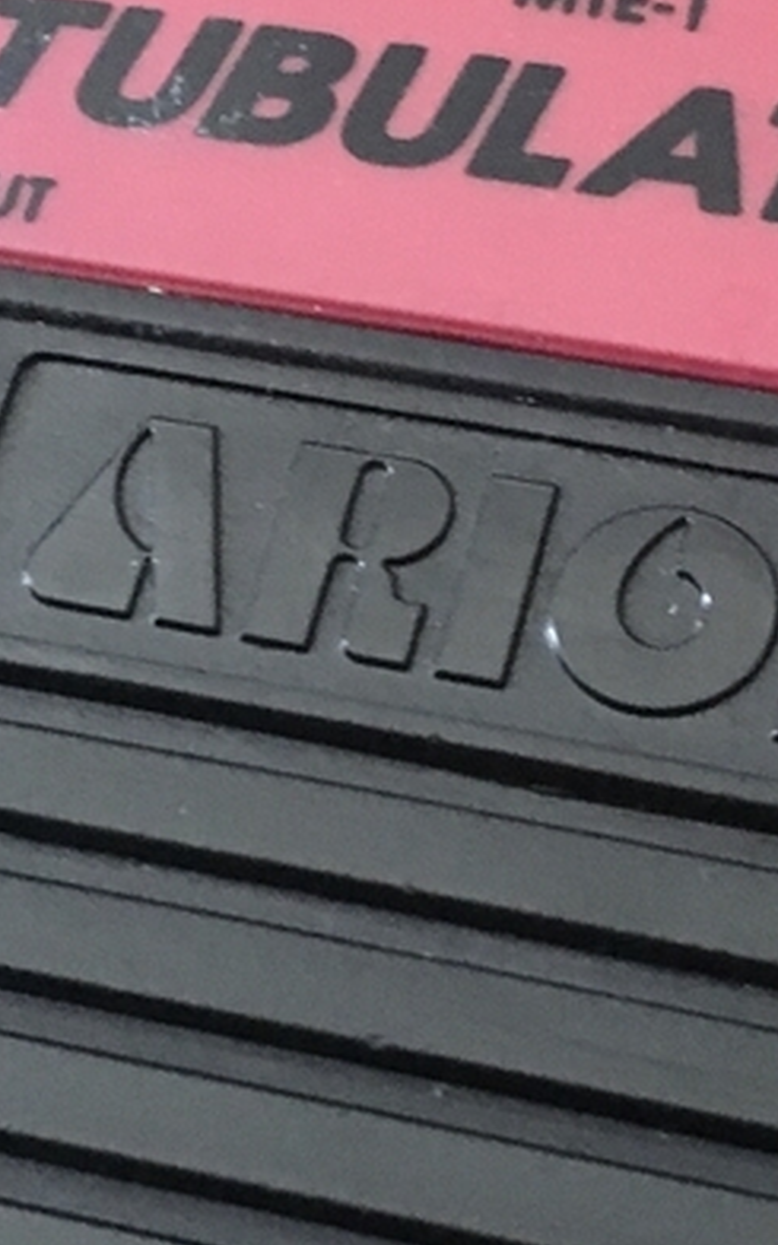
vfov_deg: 22.1
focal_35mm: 94
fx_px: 3189
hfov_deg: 13.9
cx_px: 514
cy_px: 565
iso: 500
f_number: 2.2
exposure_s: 1/15
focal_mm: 4.15
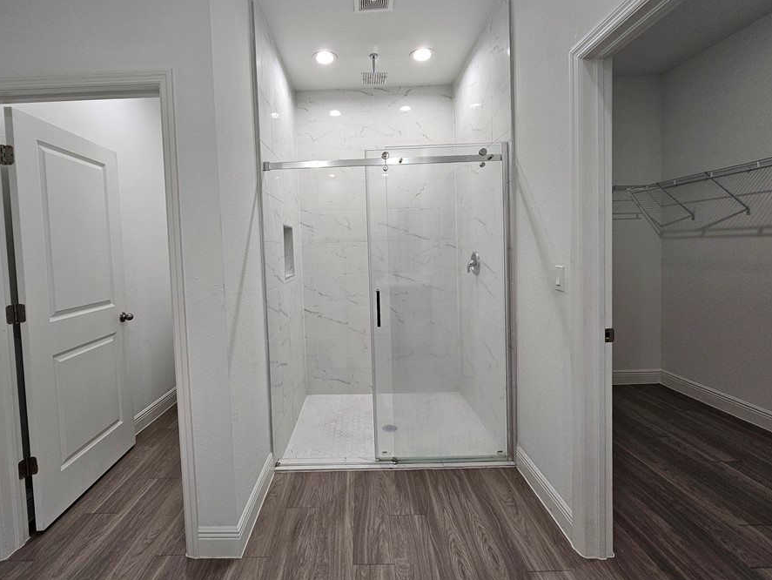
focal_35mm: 15
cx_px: 353
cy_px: 263
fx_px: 335
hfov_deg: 97.9
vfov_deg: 81.6
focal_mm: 2.2
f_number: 2.2
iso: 80
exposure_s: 1/60
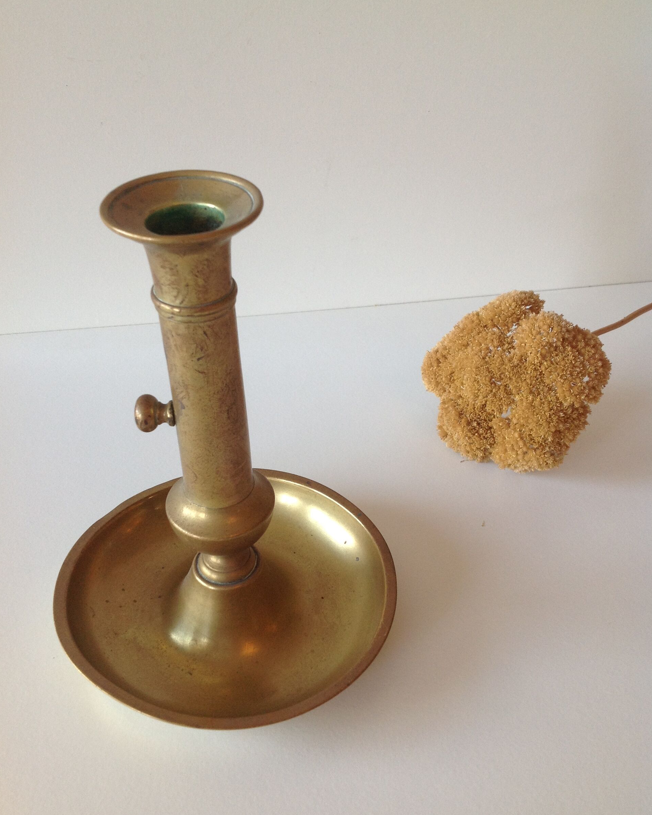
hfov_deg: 40.1
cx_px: 327
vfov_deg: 49.1
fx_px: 892
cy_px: 430
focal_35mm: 37
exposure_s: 1/33
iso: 64
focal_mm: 4.28
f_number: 2.4
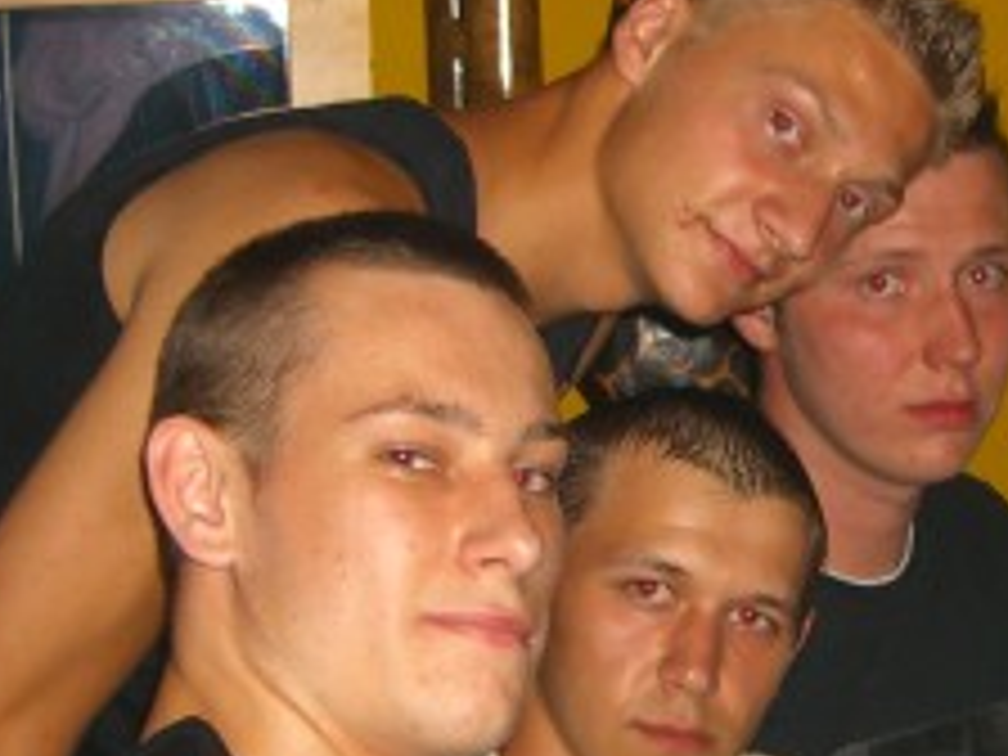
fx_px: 2970
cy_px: 414
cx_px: 855
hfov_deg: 19.0
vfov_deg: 14.5
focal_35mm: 102
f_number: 2.8
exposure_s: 1/60
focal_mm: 7.9
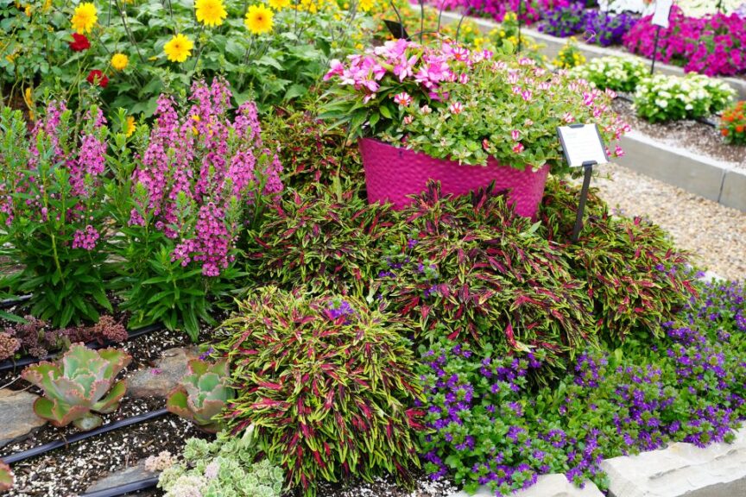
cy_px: 248
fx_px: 953
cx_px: 373
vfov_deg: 29.2
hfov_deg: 42.7
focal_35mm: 46
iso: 100
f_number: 6.3
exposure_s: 1/100
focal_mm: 46
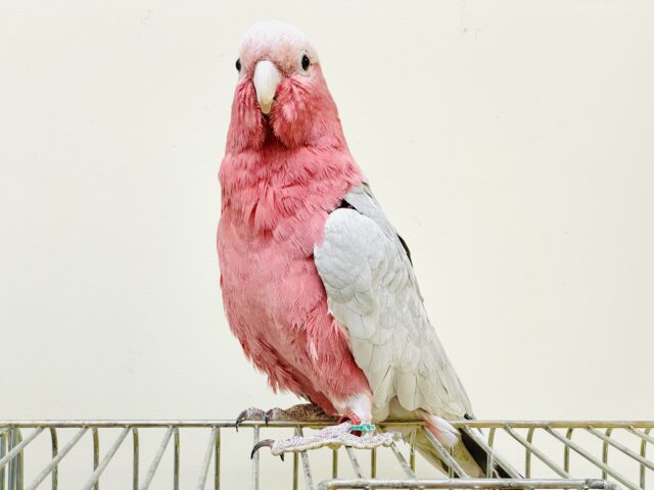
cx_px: 327
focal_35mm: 52
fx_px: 982
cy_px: 245
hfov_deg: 36.8
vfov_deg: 28.0
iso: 64
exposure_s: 1/99
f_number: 2
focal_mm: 6
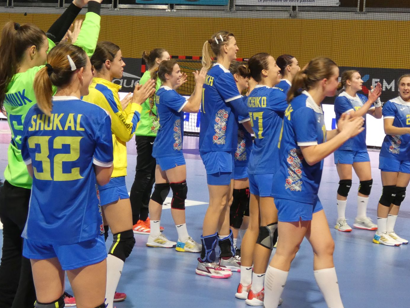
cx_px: 216
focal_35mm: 84
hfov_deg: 23.3
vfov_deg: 17.5
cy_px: 87
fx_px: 995
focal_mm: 10.4
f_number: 4.1
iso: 400
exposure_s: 1/80
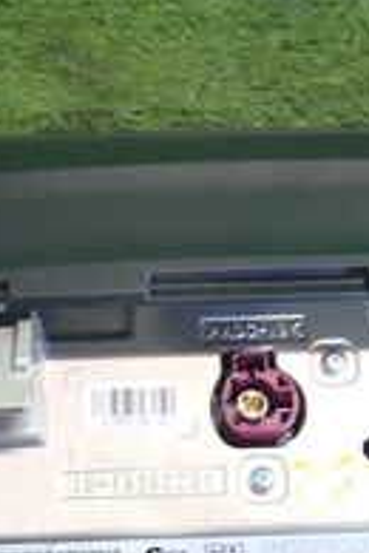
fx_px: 1230
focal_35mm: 80
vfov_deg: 25.3
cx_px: 193
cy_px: 337
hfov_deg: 17.1
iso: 320
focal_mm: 4.5
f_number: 2
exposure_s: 1/40
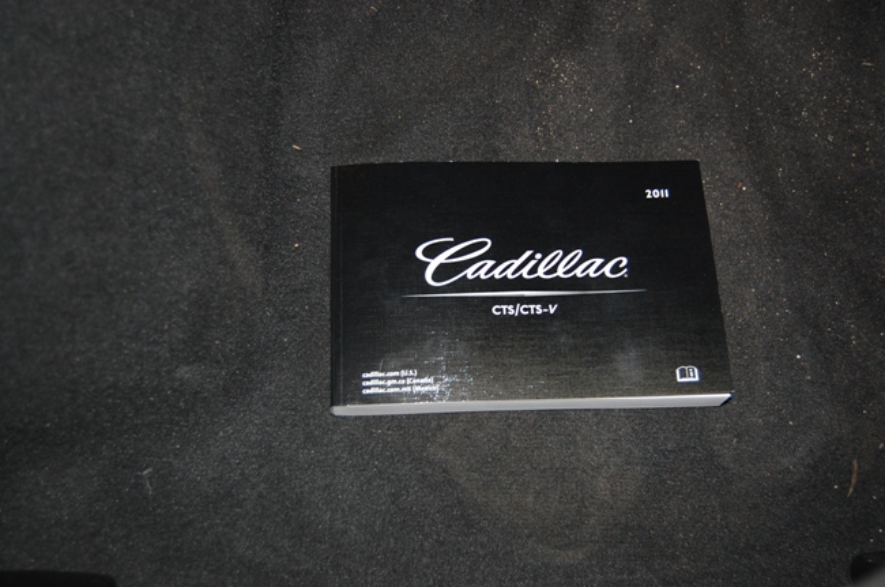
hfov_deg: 49.6
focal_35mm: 39
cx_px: 442
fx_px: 957
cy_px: 294
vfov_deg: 34.1
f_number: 4.2
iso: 400
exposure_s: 1/60
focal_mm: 26
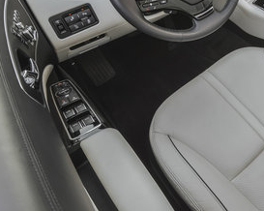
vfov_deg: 41.4
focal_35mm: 33
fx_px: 258
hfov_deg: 46.7
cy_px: 26
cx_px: 255
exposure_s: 1/20
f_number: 10
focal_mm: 16
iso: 400
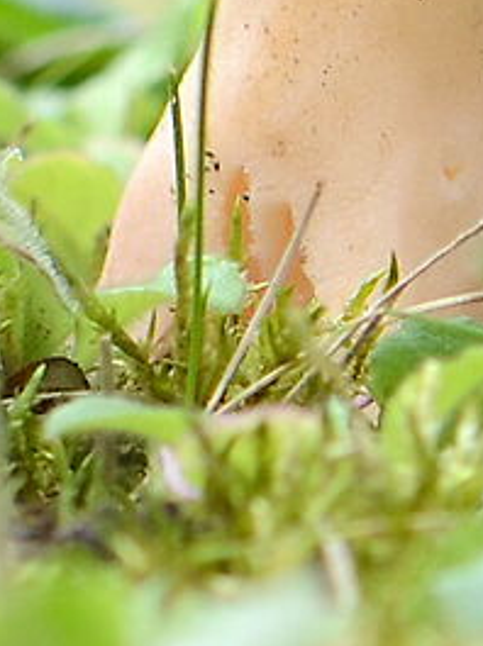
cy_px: -846
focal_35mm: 1371
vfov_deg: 1.4
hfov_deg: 1.1
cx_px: 768
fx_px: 25575
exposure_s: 1/250
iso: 220
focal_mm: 105
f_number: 5.6
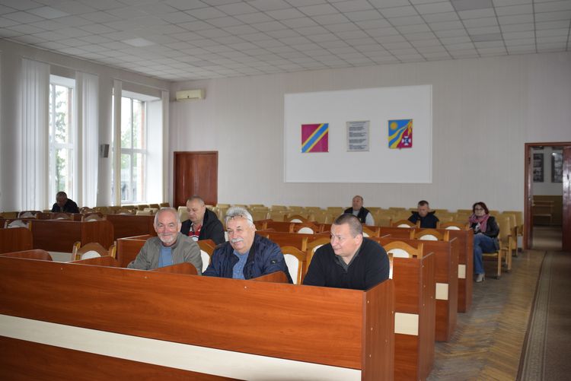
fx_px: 571
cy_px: 190
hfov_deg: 53.1
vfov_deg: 36.9
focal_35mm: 36
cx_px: 286
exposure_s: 1/80
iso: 800
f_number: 4.5
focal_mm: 24
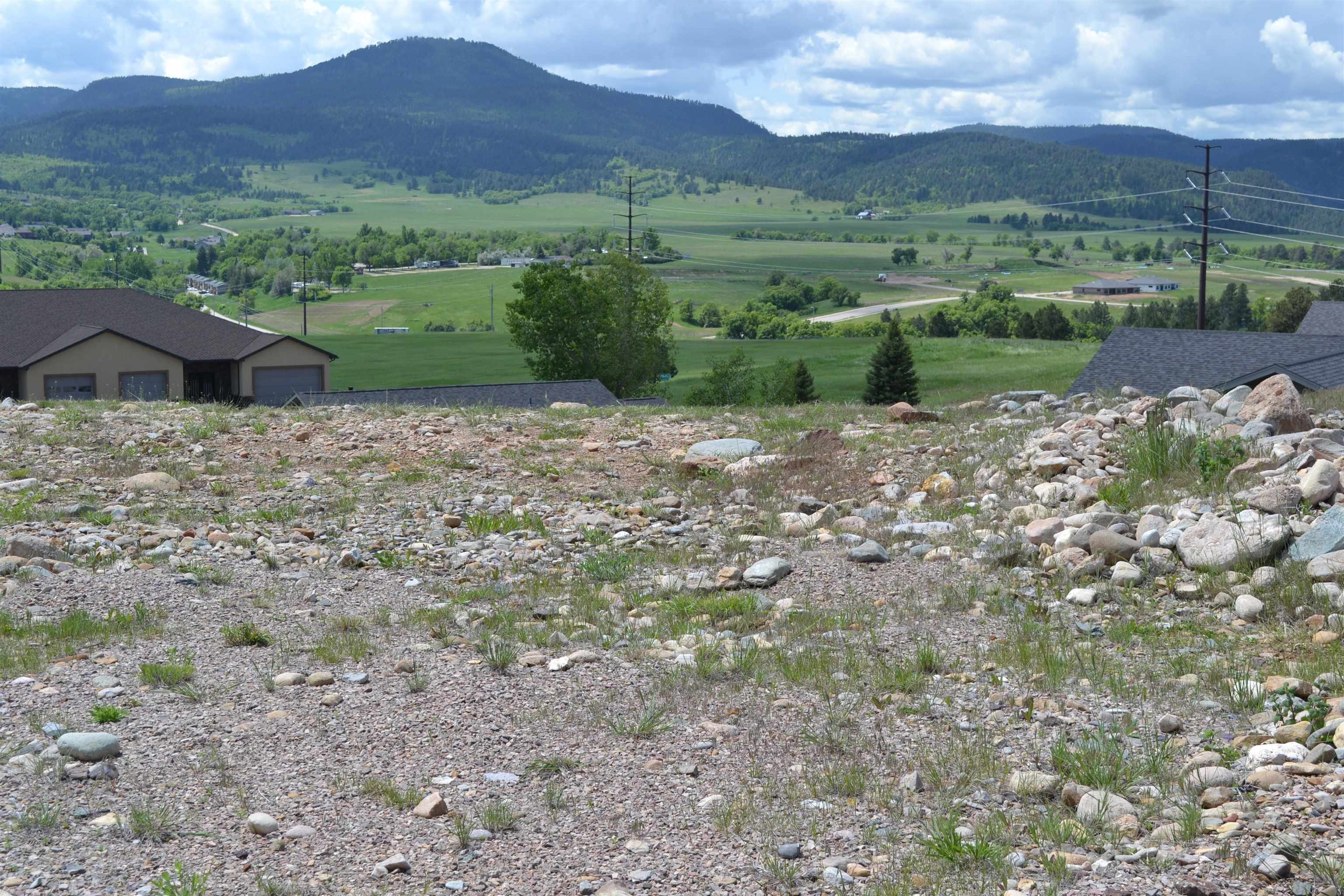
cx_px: 672
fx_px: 1960
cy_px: 448
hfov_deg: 37.9
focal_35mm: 52
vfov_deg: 25.8
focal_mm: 35
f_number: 7.1
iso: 100
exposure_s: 1/200
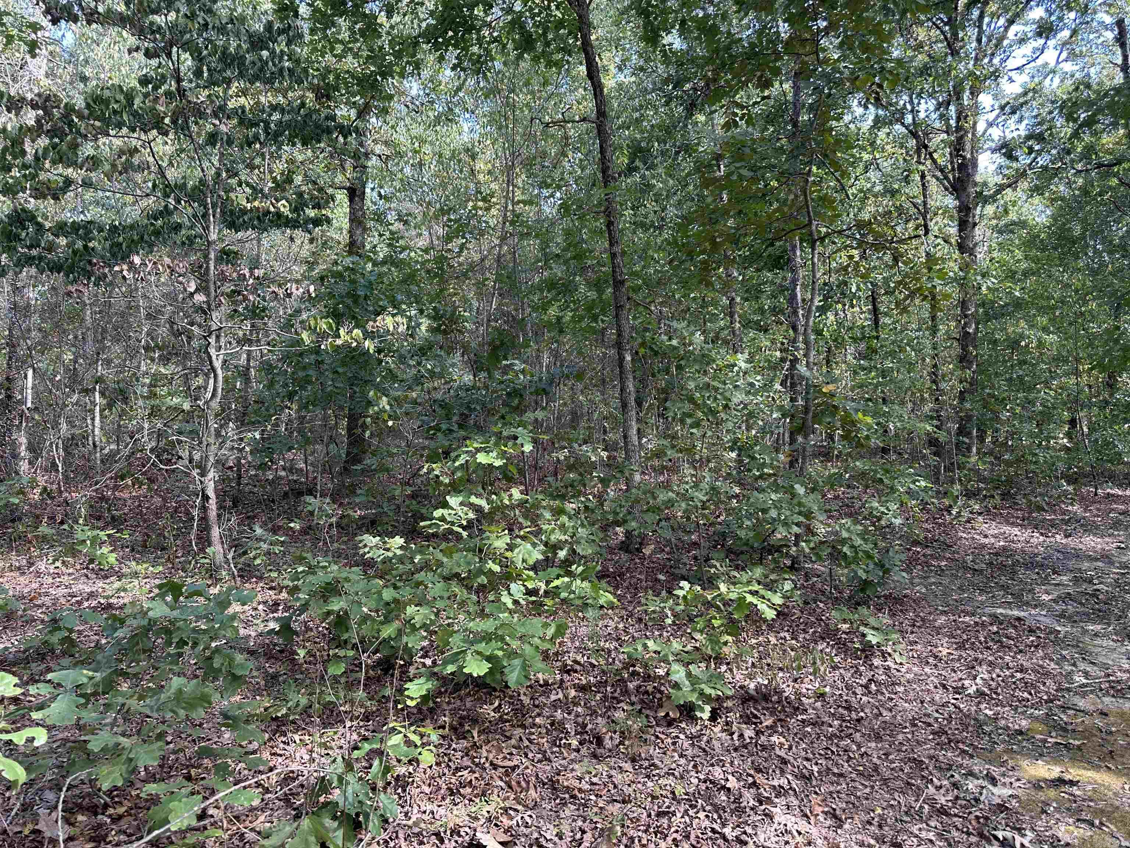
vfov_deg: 56.8
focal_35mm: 24
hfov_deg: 71.6
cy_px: 424
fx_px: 783
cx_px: 565
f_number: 1.78
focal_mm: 6.86
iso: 64
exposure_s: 1/151
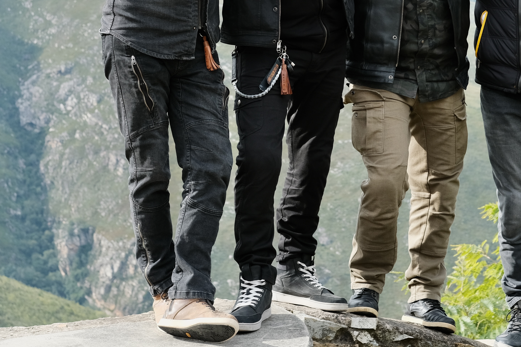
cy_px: -20
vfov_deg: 11.9
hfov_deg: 17.9
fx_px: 1650
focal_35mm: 114
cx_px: 303
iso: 320
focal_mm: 35
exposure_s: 1/350
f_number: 5
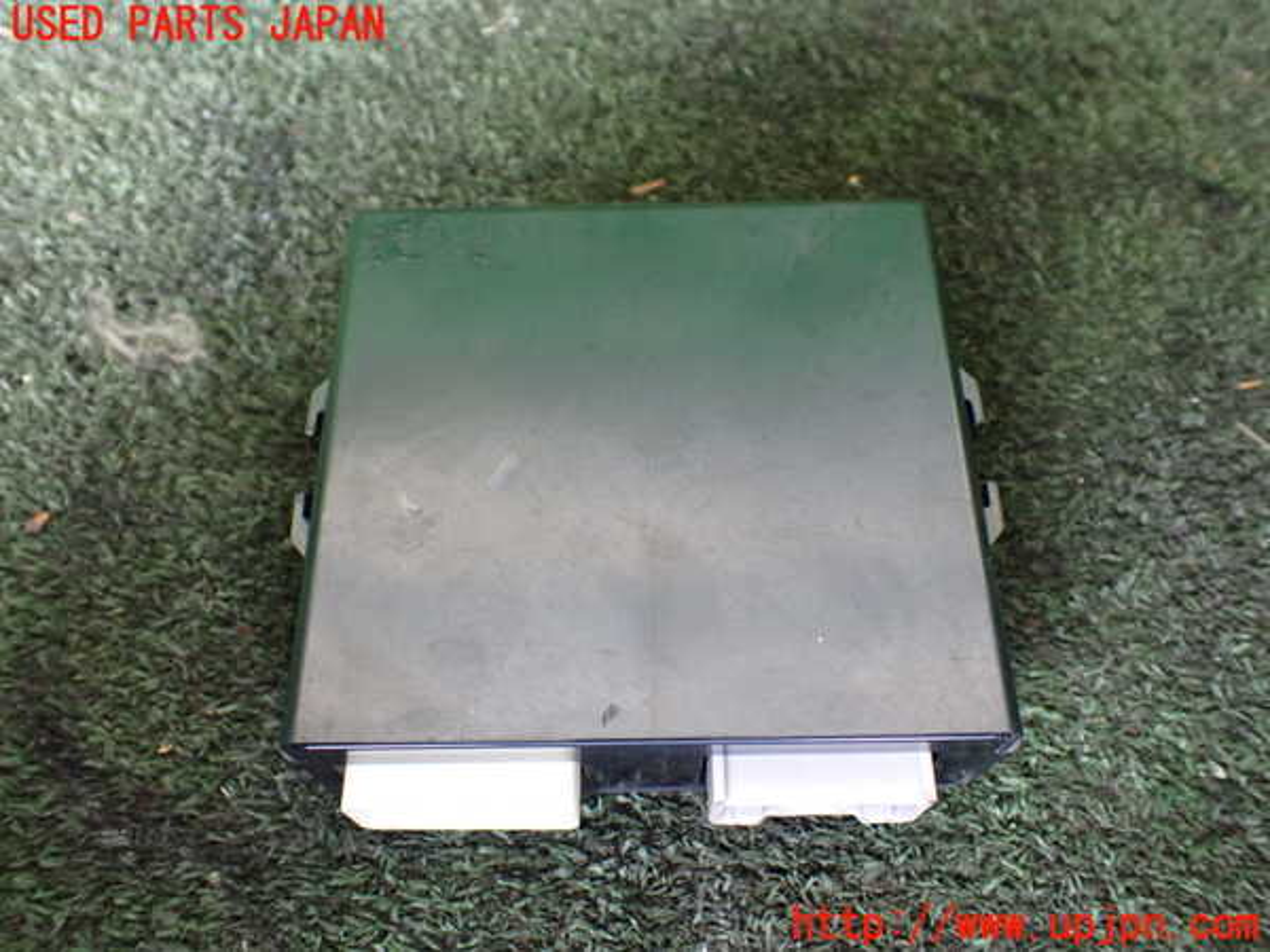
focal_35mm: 30
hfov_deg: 60.0
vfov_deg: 46.8
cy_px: 476
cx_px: 635
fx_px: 1101
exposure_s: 1/60
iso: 800
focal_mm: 5.4
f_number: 2.3
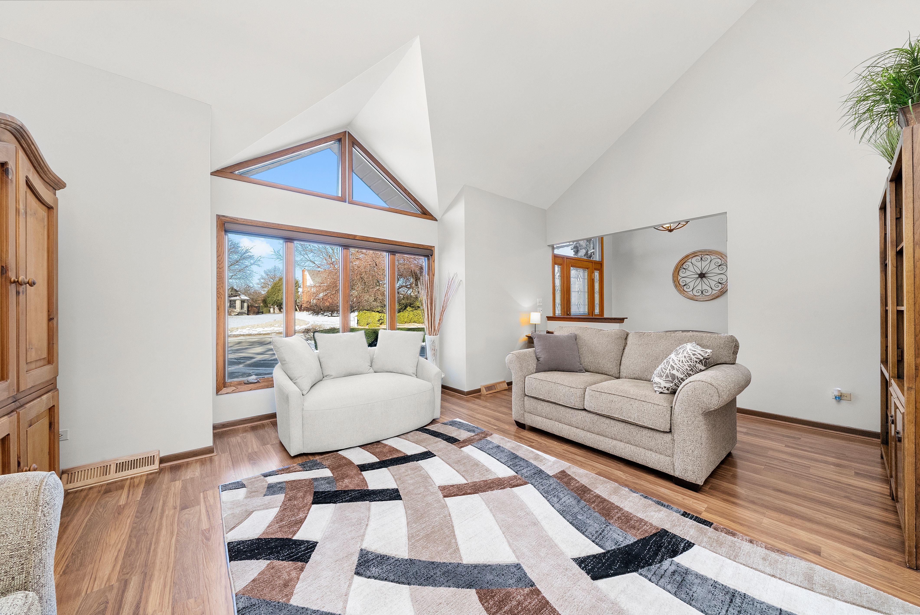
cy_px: 308
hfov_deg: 112.6
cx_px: 460
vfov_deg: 90.1
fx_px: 307
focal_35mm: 12
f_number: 13
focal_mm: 12
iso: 1250
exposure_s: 1/5
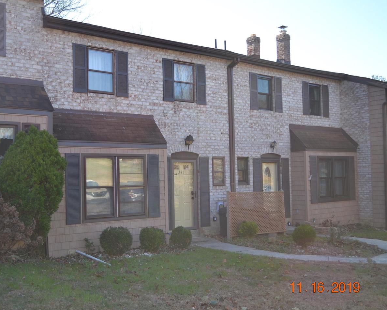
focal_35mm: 41
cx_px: 170
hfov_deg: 44.7
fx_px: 469
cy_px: 155
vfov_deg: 36.5
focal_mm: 24
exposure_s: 1/200
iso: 100
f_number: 4.5
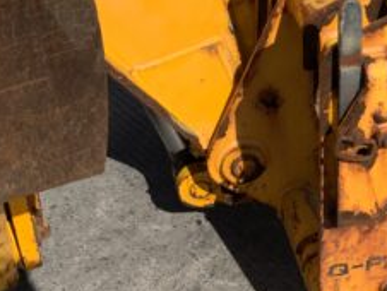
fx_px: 918
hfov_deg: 22.4
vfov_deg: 17.8
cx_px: 433
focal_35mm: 82
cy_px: 51
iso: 20
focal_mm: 3
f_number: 1.8
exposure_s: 1/2801
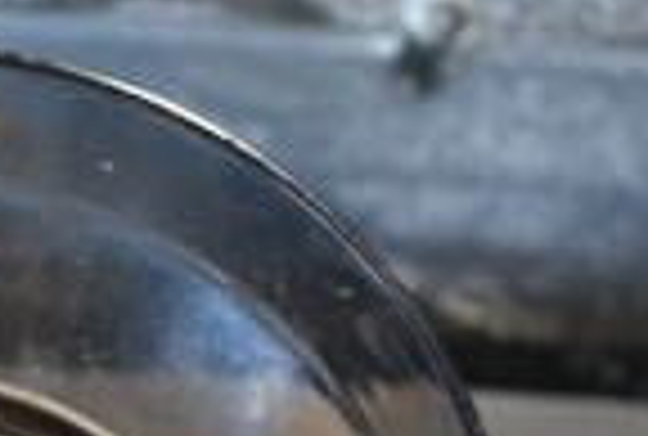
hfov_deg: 17.2
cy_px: 553
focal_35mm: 114
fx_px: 2058
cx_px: -99
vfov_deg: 11.8
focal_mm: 18
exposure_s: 1/30
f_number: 3.5
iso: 220
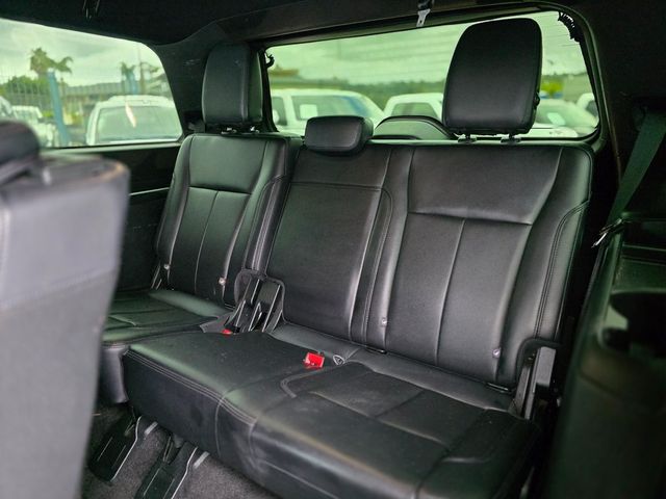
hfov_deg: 73.9
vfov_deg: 58.9
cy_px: 250
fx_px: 443
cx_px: 333
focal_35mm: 23
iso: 2500
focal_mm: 6.3
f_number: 1.7
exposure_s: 1/120
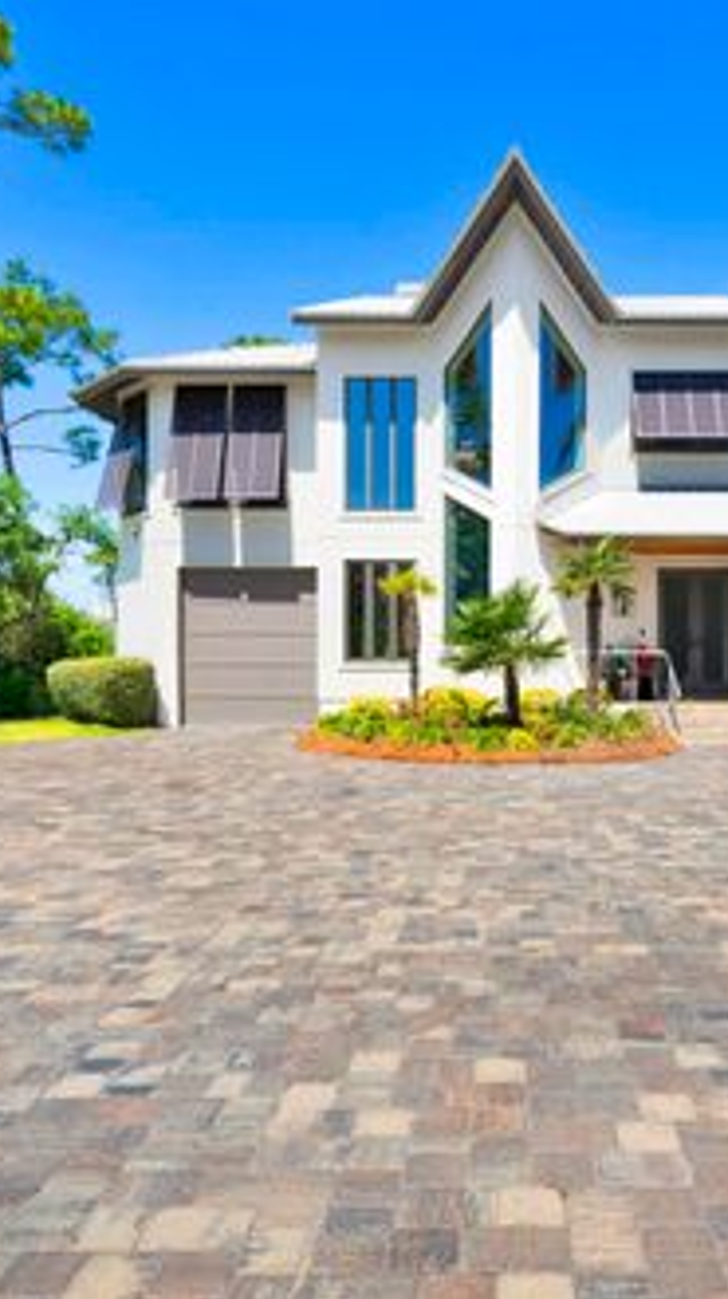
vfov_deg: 69.9
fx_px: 929
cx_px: 516
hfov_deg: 41.9
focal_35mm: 27
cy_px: 651
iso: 400
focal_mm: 17
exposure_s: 1/500
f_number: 11
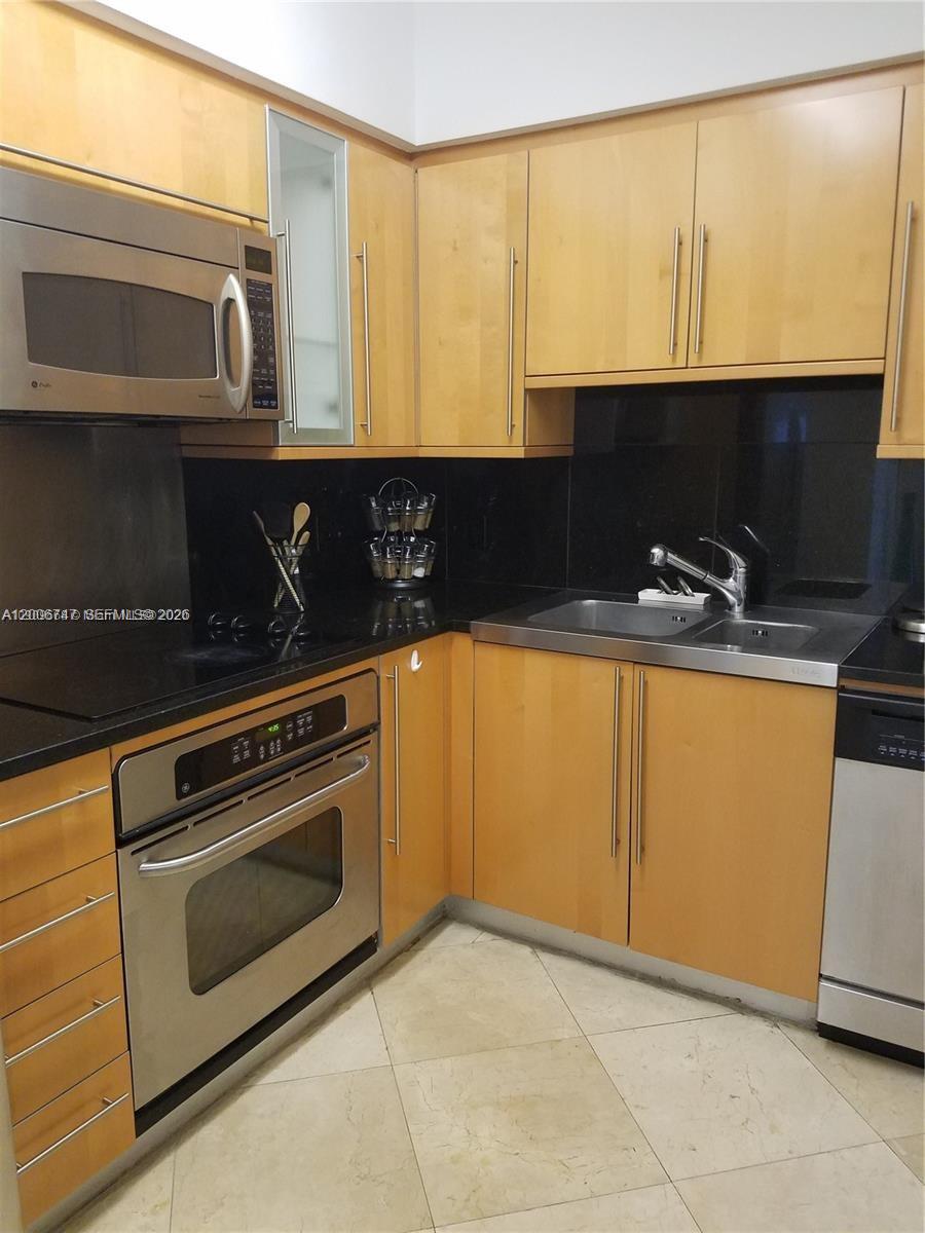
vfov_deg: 67.3
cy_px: 616
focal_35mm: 26
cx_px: 462
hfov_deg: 53.1
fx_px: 926
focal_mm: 4.2
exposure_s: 1/20
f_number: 1.7
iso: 250
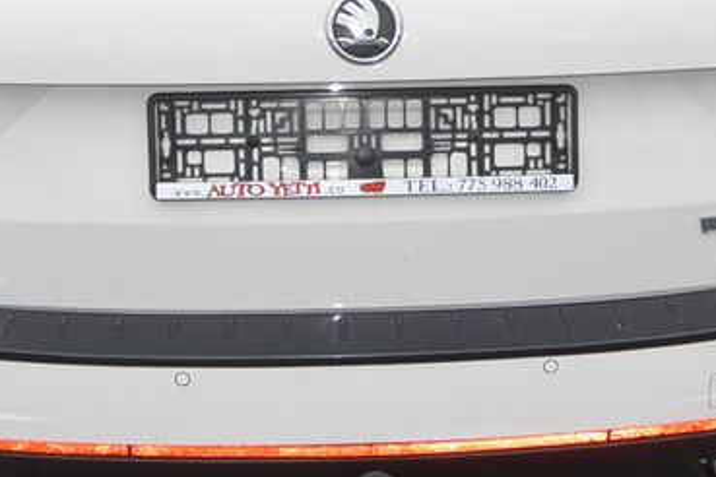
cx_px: 388
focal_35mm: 75
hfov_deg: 27.0
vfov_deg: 18.1
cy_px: 164
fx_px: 1492
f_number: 3.5
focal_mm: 10
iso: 400
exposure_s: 1/200
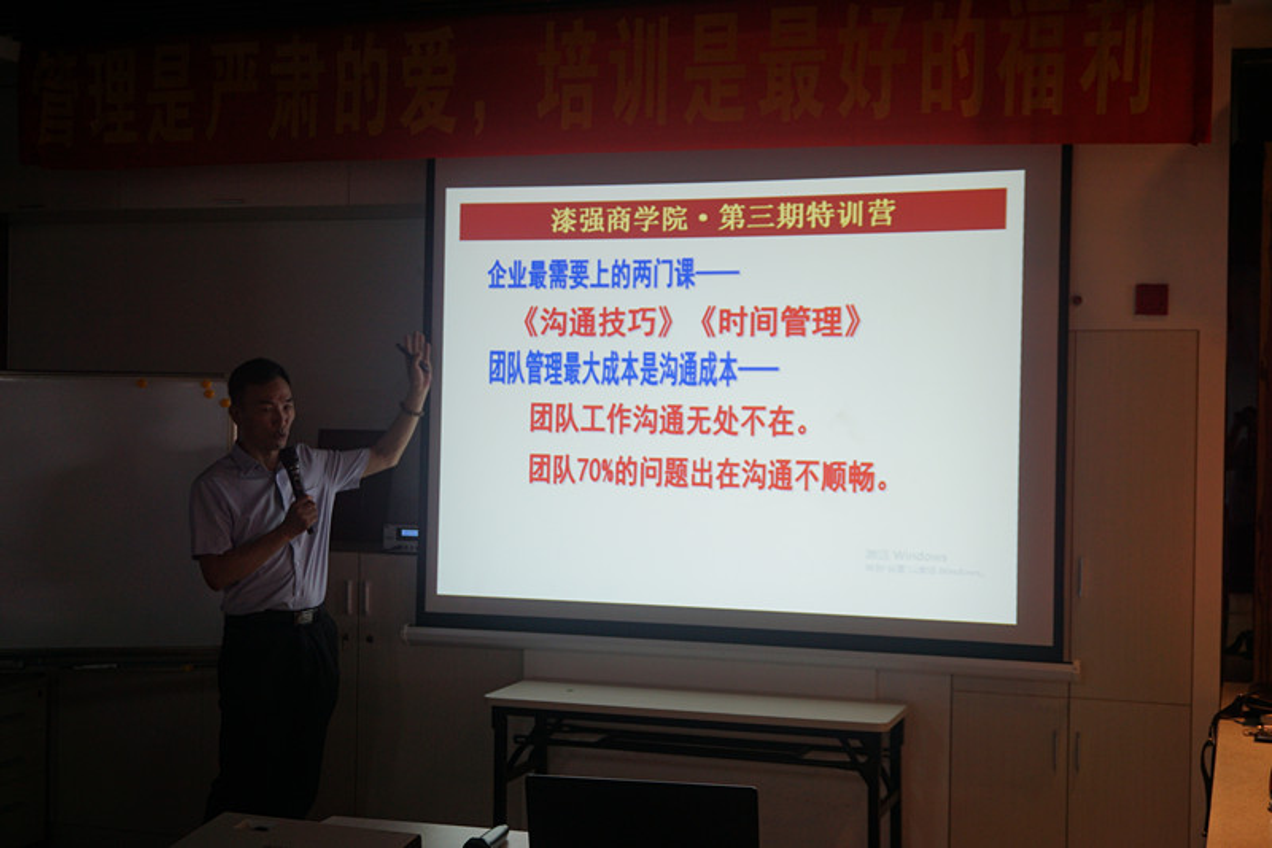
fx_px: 1696
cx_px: 636
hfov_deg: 41.1
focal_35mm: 48
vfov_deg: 28.1
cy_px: 424
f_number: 5
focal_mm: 32
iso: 320
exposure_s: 1/60
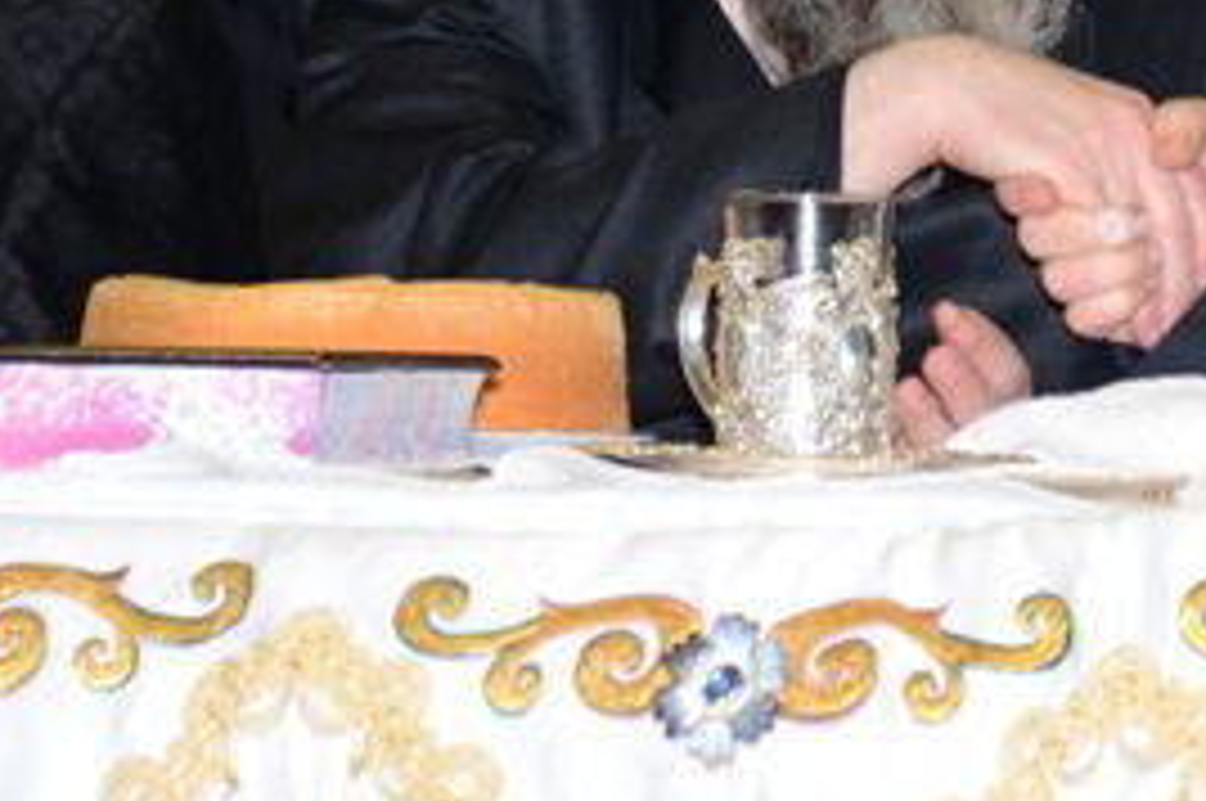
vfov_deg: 2.9
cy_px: -153
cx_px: 1246
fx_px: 15709
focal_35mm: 469
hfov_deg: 4.4
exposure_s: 1/125
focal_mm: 105
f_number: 5.6
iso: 1250
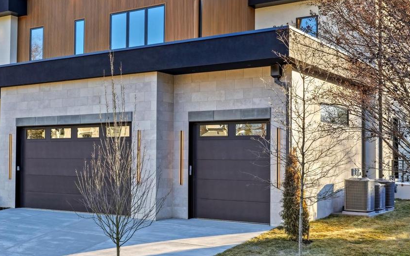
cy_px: 139
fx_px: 547
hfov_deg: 40.6
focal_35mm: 49
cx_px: 143
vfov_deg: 26.3
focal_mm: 14.4
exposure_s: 1/240
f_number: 4
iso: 200
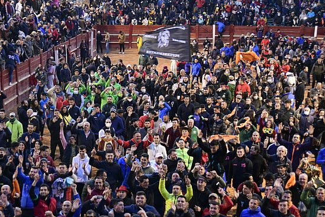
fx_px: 713
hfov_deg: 25.5
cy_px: 172
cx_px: 110
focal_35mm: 79
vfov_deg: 17.2
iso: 4000
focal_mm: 48
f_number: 4
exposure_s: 1/60
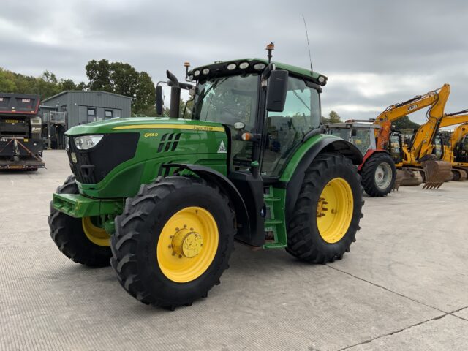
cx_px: 234
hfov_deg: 61.7
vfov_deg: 48.2
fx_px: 392
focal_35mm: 29
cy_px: 176
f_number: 1.8
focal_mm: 3
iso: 16
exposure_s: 1/749
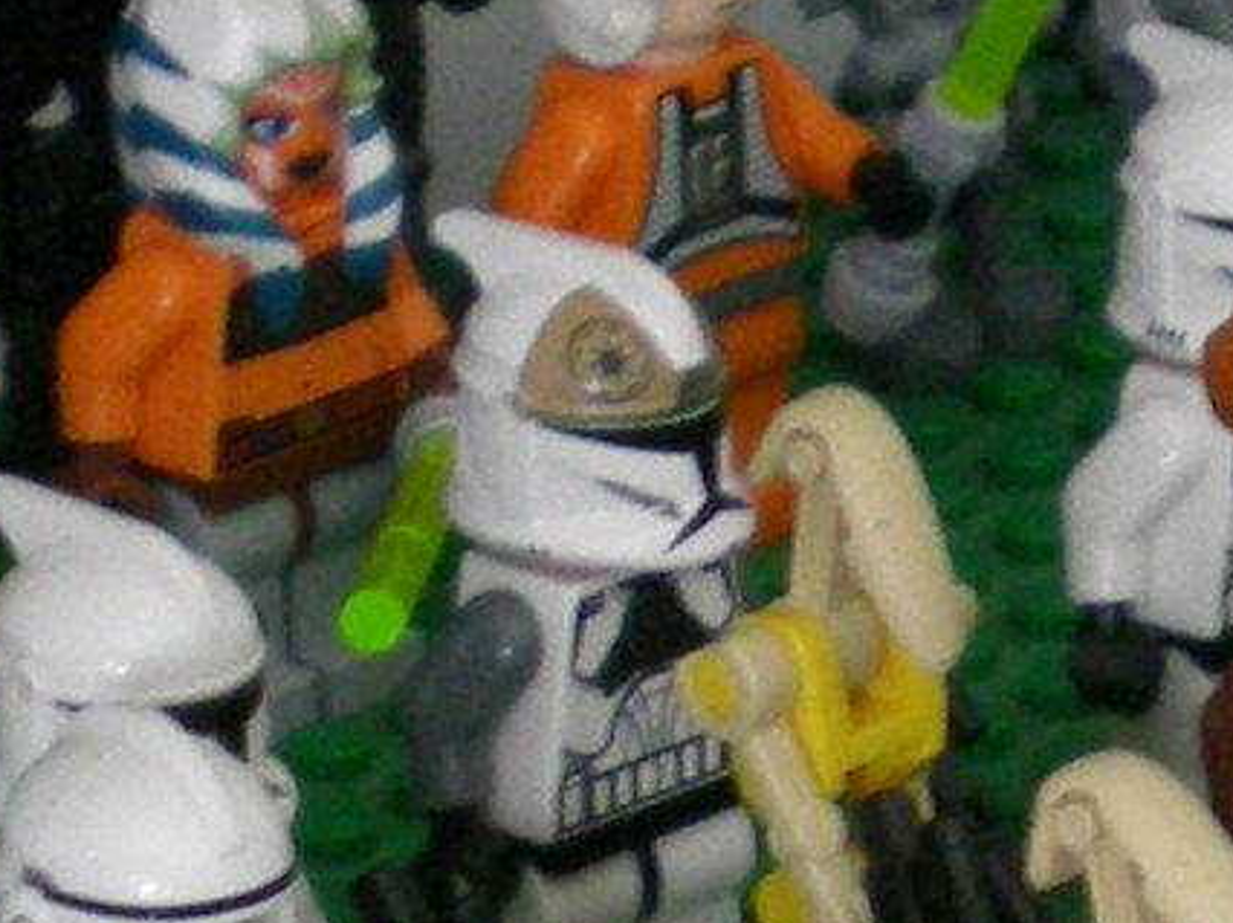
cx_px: 1302
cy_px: 906
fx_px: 12139
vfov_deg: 4.3
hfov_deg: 5.8
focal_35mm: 341
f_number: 3.9
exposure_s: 1/31.4
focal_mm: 9.3
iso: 200
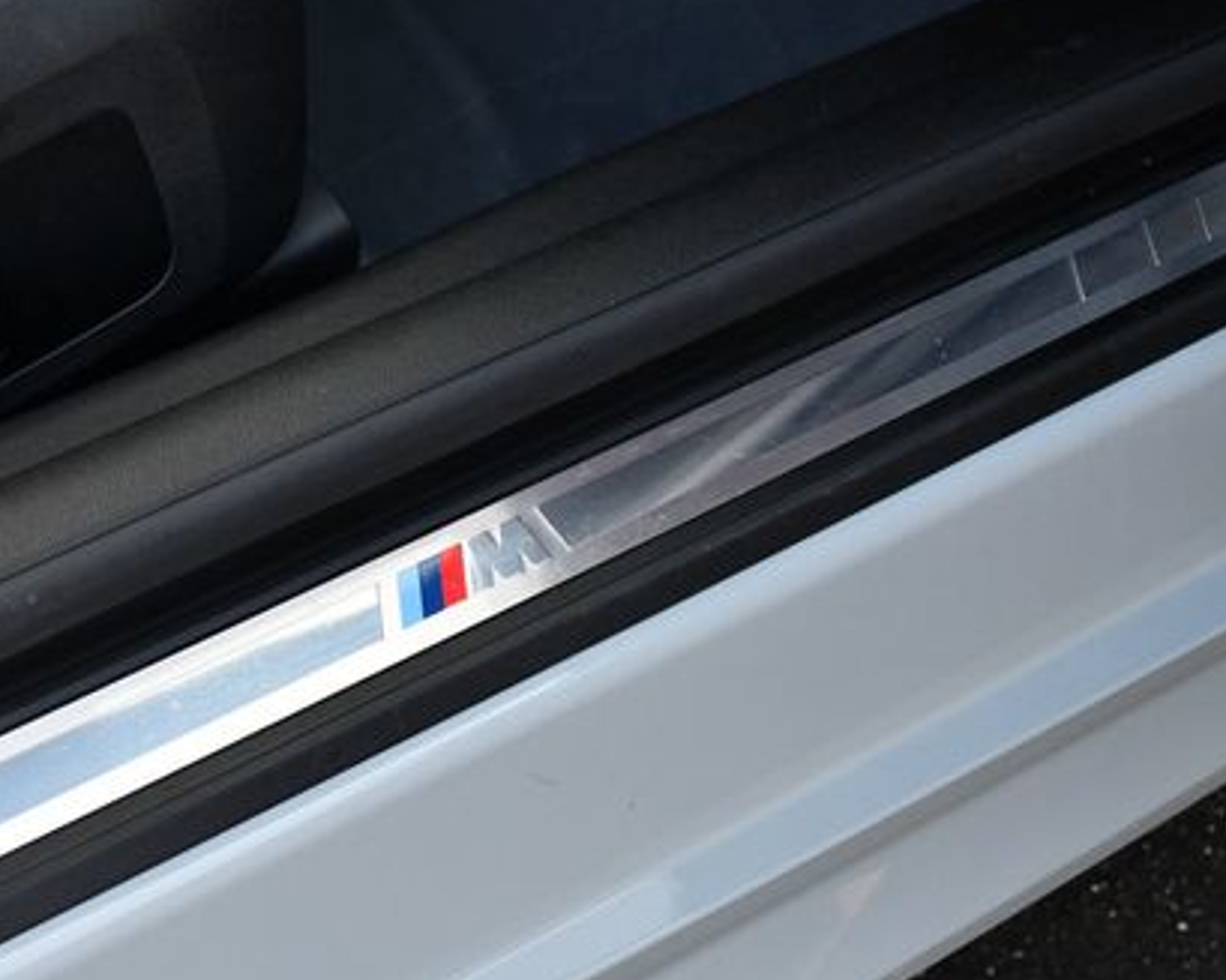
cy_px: 527
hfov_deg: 20.3
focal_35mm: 94
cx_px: 375
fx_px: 3410
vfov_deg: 16.4
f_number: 4.8
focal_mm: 32
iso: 450
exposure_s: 1/250
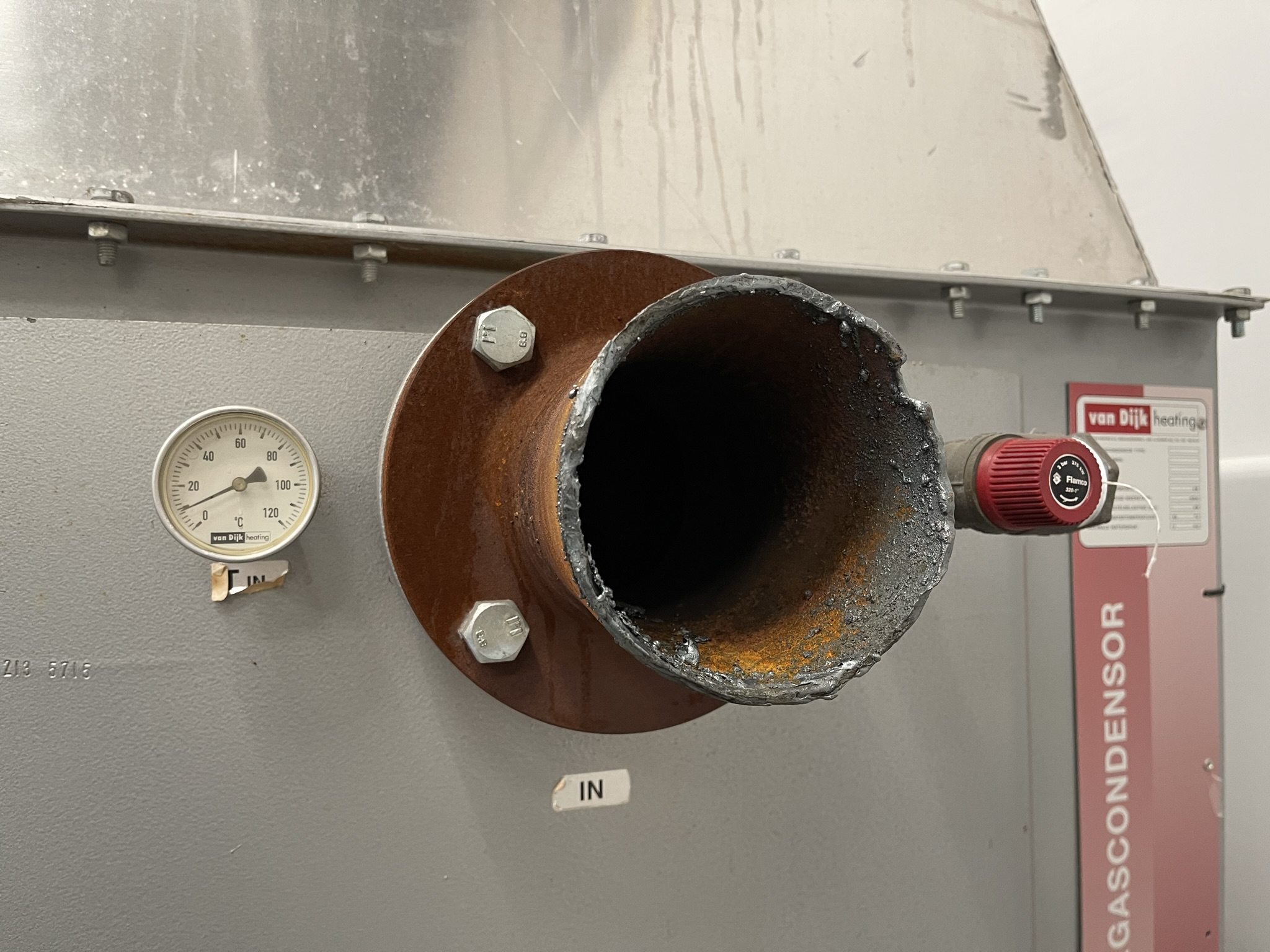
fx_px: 954
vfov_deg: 53.1
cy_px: 476
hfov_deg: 67.3
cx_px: 635
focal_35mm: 26
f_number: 1.6
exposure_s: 1/60
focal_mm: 5.1
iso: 250
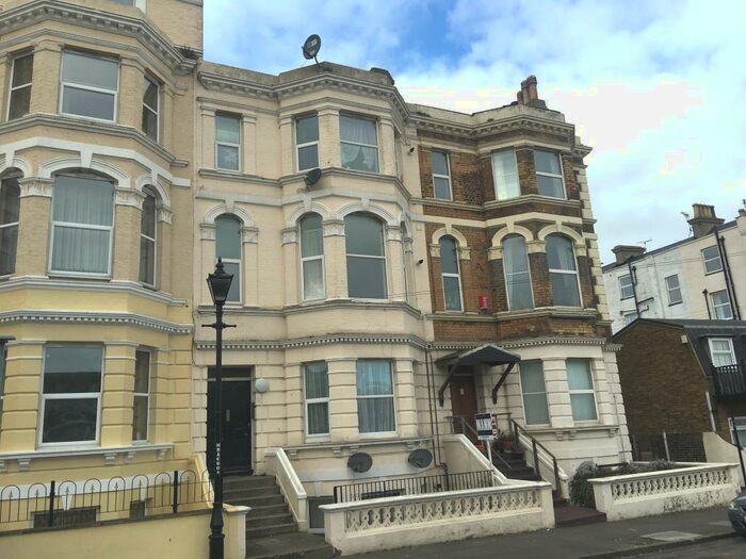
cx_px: 373
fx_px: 625
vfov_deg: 48.2
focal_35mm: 29
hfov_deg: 61.7
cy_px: 280
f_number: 2.2
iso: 25
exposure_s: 1/1202
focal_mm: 4.15
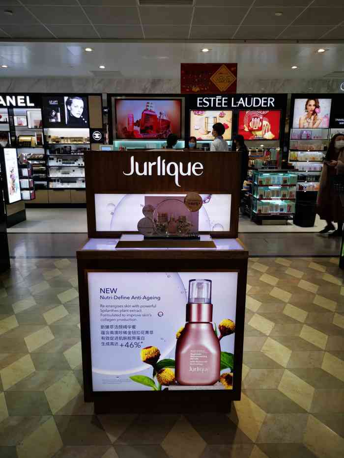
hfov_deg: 51.4
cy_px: 229
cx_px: 172
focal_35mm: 27
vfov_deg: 65.3
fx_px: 358
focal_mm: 5.58
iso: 50
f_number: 1.8
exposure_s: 1/122
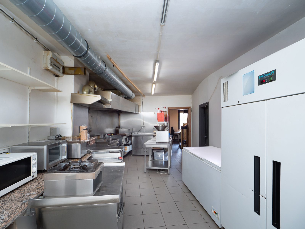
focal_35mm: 16
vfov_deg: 78.1
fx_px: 141
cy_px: 114
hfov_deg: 94.5
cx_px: 152
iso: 200
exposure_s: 1/60
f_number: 4
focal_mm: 8
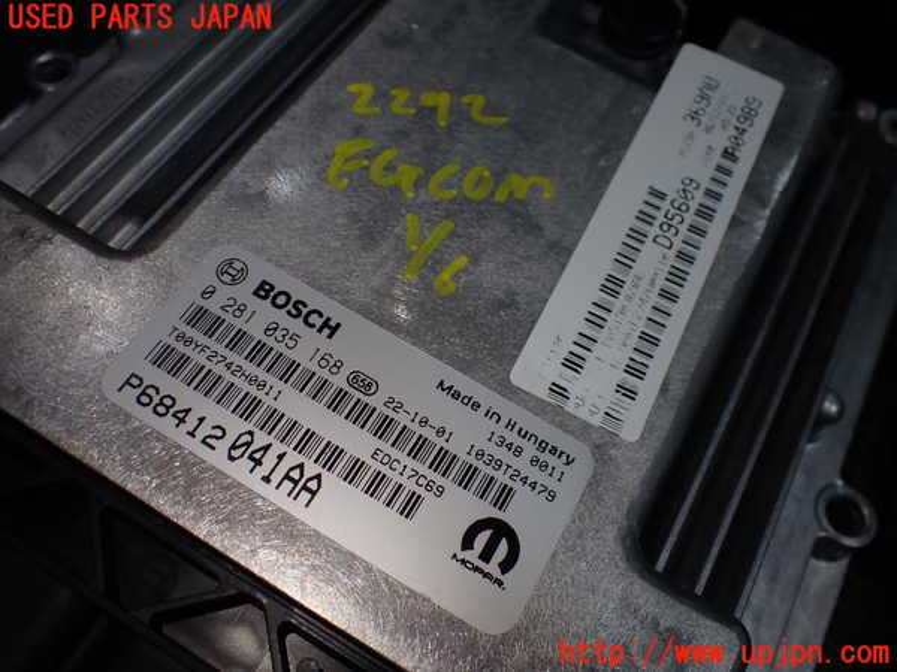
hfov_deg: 60.0
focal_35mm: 30
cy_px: 336
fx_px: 777
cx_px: 448
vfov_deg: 46.8
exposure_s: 1/160
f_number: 2.3
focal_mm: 5.4
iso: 100
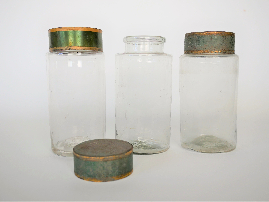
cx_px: 134
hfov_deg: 46.8
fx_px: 311
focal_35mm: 40
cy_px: 101
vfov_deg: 36.0
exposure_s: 1/200
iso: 200
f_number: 2.5
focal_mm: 20
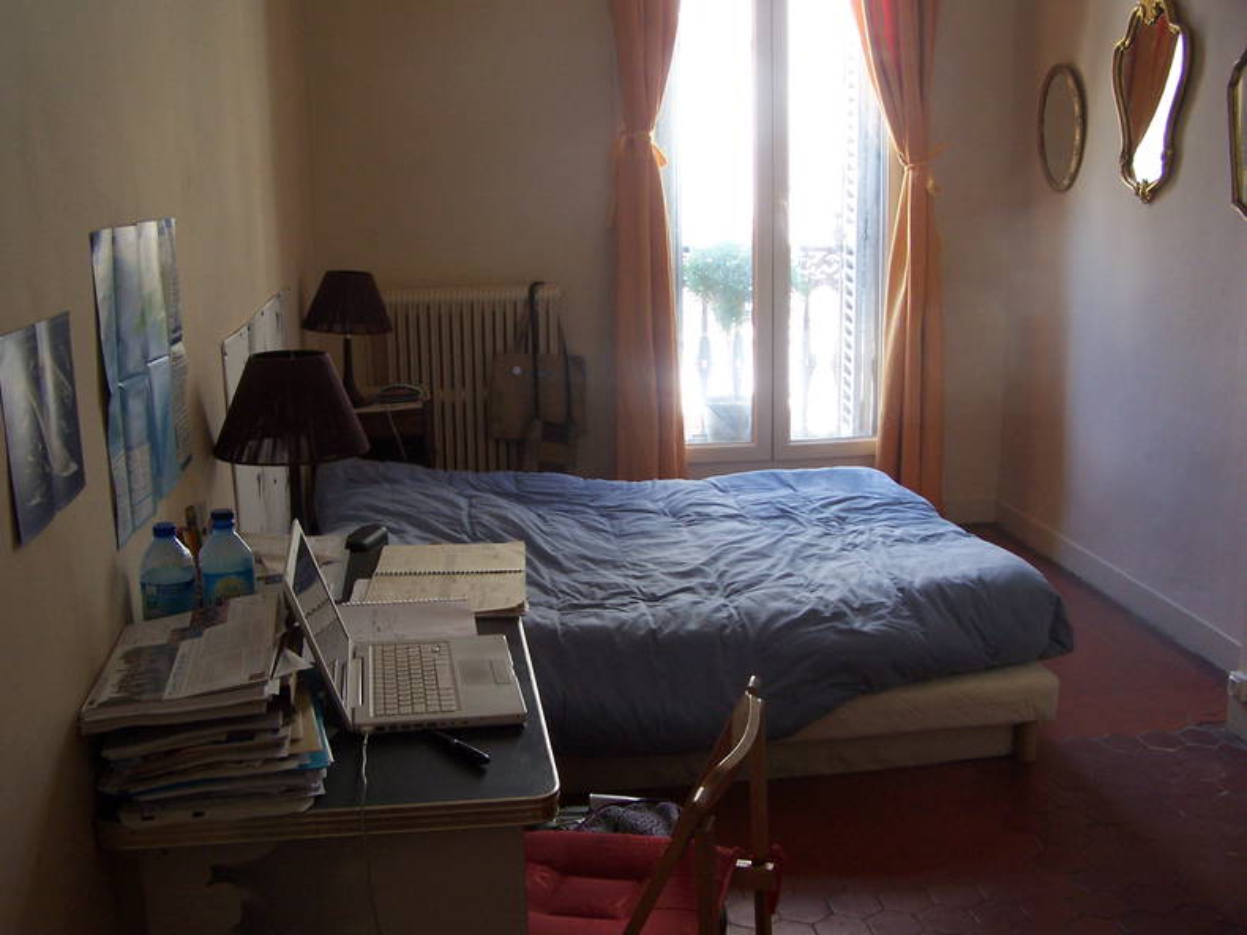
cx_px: 624
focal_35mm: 38
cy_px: 468
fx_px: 1368
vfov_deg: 37.7
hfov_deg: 49.0
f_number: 2.8
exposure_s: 1/30
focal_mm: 6.3
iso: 140
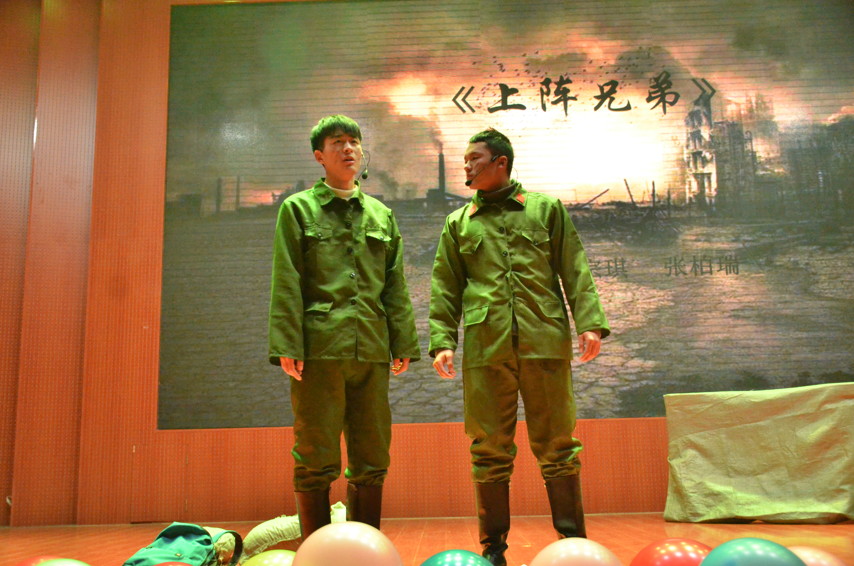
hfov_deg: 53.2
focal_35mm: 36
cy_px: 283
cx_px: 427
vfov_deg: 36.7
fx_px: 852
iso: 5000
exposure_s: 1/60
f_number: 4
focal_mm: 24
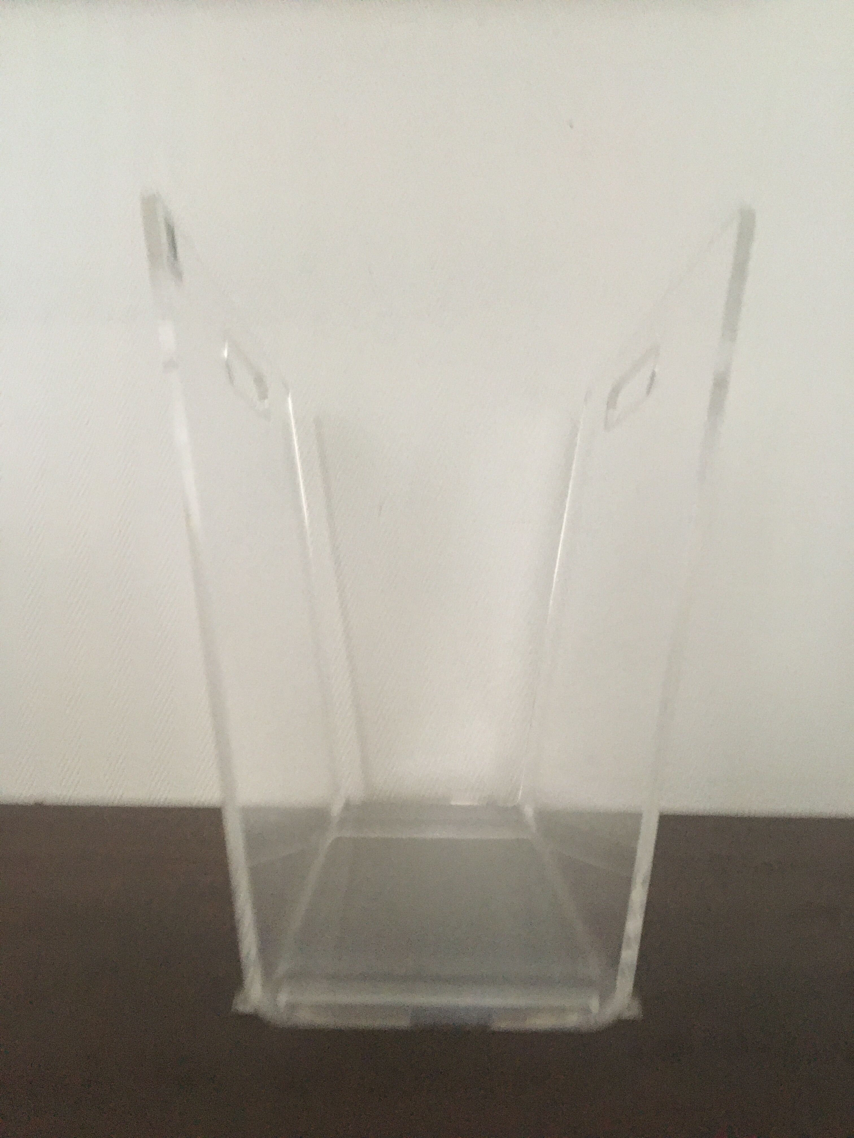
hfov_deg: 48.2
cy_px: 569
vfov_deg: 61.7
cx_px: 427
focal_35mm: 29
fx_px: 954
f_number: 2.2
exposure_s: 1/17
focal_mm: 4.15
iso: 400
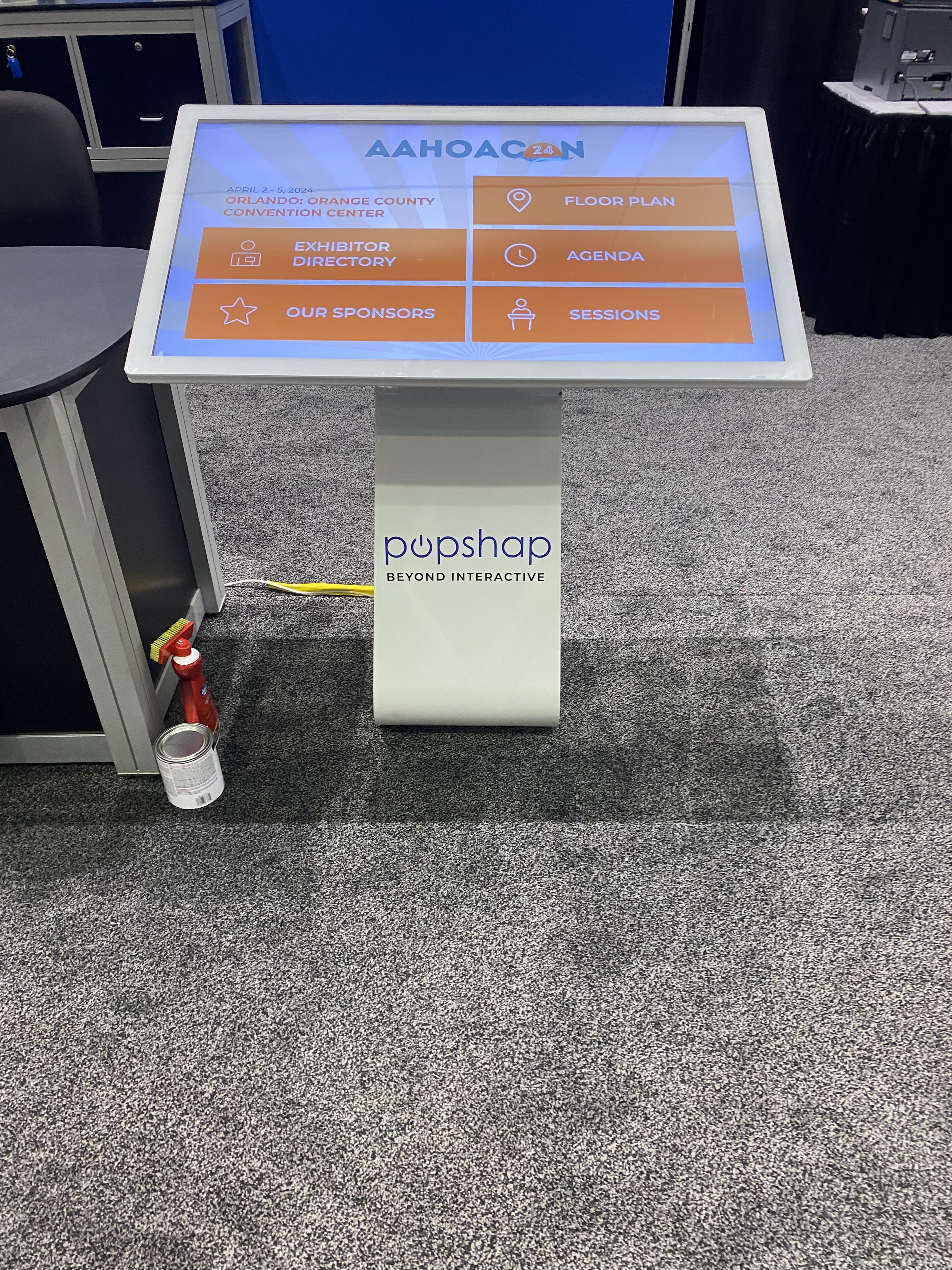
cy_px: 635
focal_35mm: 26
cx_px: 476
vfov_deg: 67.3
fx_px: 953
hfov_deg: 53.1
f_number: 1.8
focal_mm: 4.25
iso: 200
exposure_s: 1/60
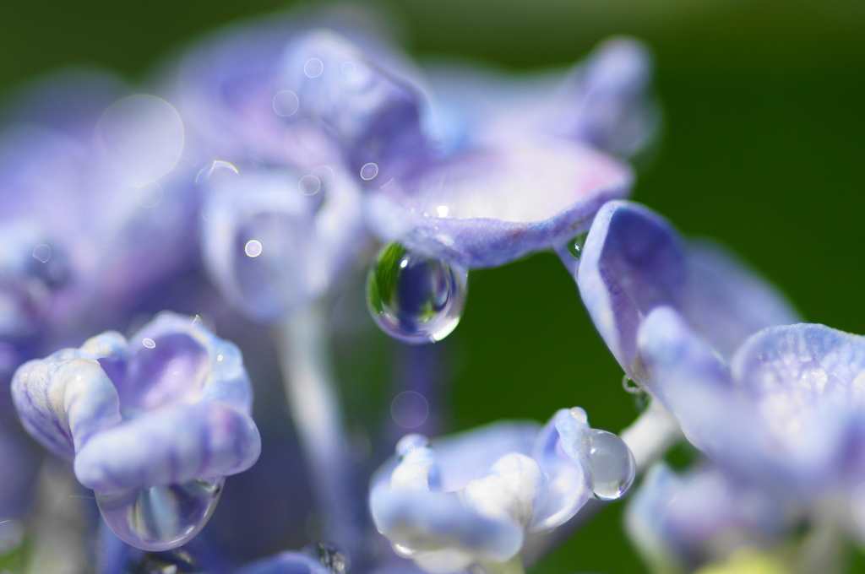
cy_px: 287
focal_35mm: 150
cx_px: 432
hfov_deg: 13.7
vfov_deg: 9.1
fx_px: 3600
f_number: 2.8
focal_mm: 100
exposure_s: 1/500
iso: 100
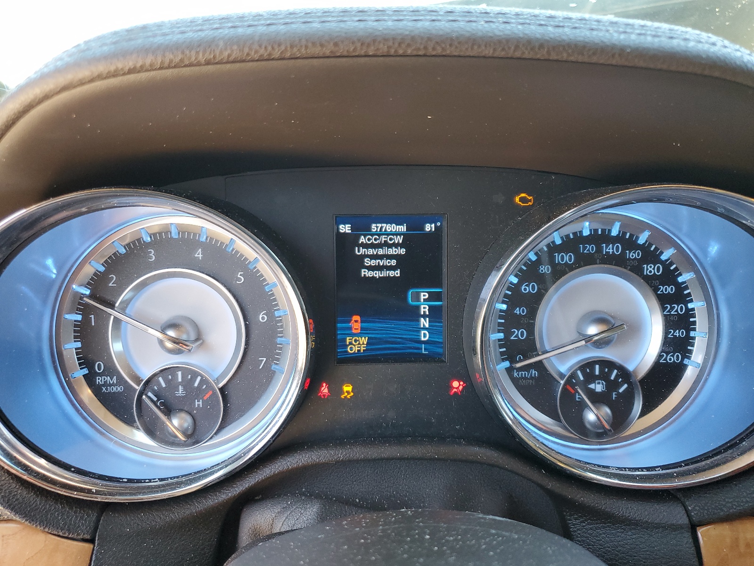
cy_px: 283
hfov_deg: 67.3
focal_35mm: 26
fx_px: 566
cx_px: 377
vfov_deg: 53.1
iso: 93
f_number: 1.5
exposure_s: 1/120
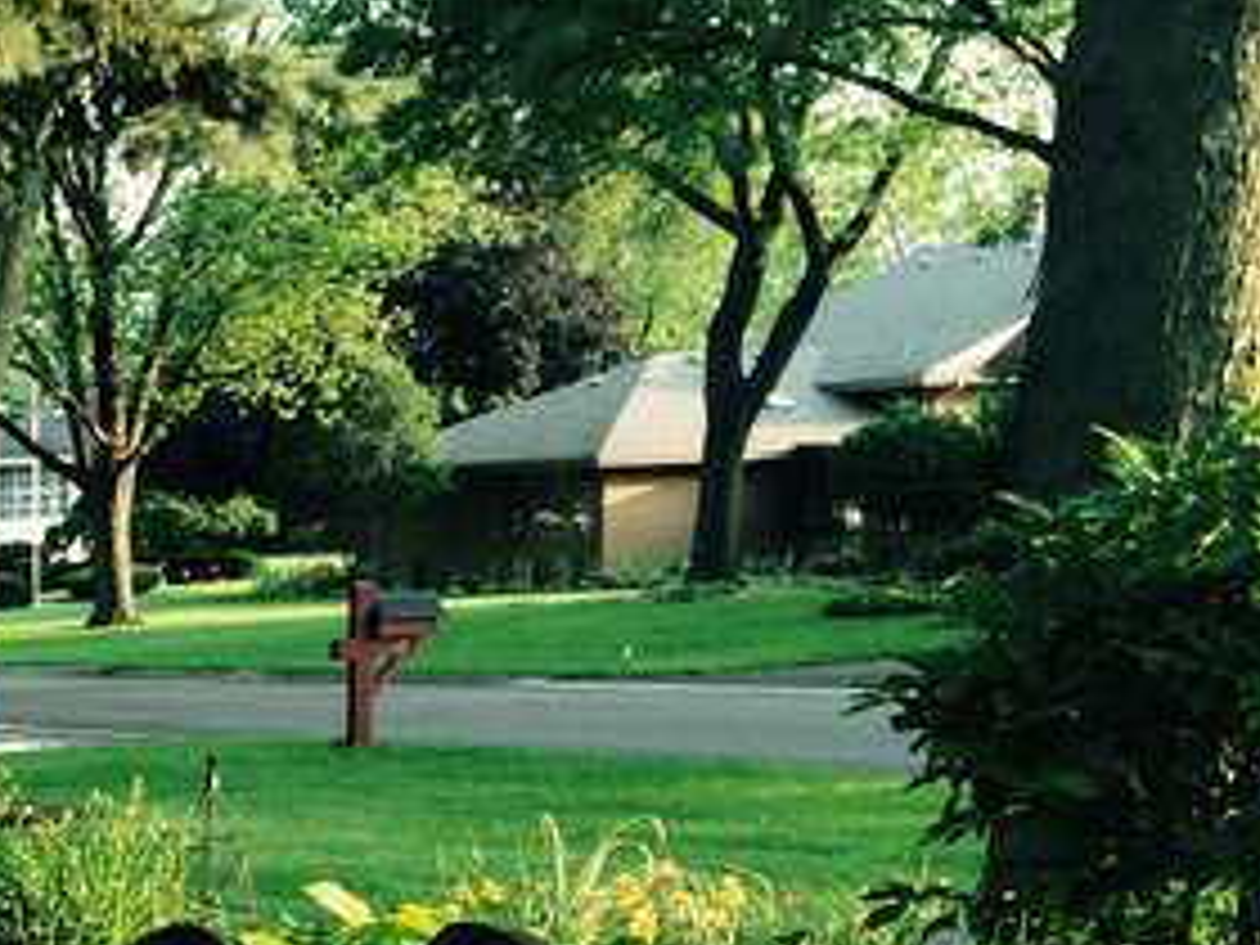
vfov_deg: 16.9
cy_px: 1161
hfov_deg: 20.7
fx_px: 3021
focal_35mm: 83
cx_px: -536
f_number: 2.2
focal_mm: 4.15
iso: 50
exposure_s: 1/120
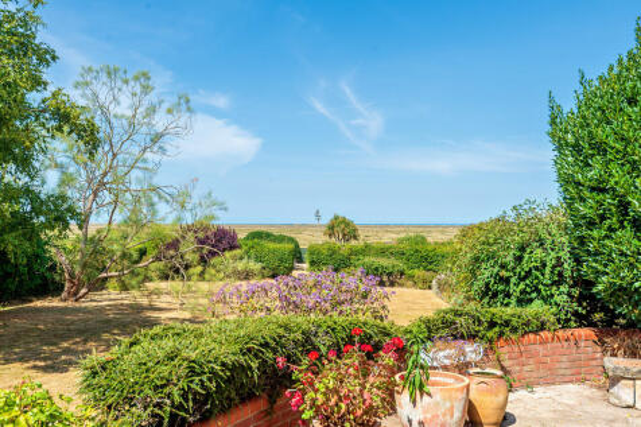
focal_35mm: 35
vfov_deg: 37.8
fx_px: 623
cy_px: 214
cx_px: 320
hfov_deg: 54.5
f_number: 8
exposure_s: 1/400
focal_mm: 35
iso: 200
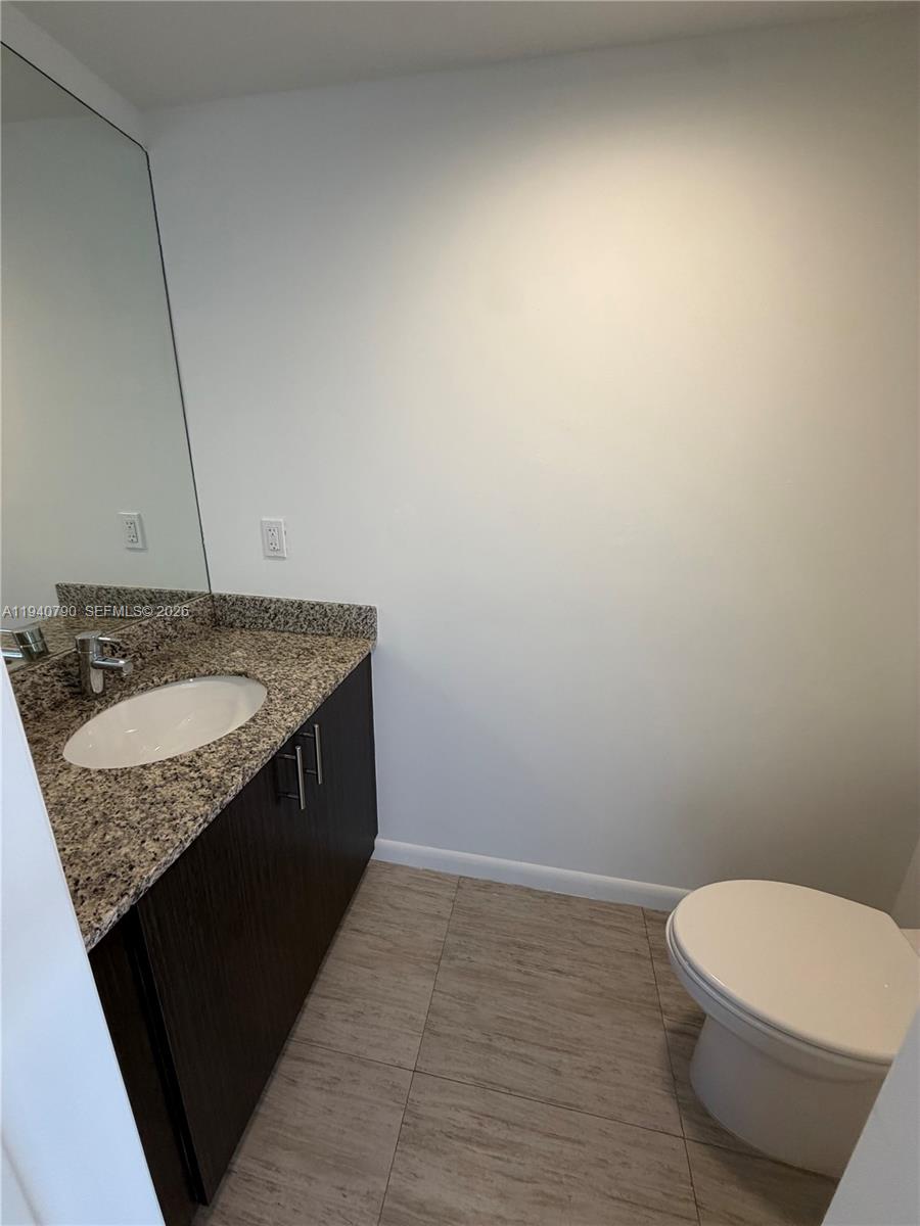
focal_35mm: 14
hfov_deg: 85.7
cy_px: 613
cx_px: 460
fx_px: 496
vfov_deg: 102.1
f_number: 2.2
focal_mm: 2.22
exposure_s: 1/120
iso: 160
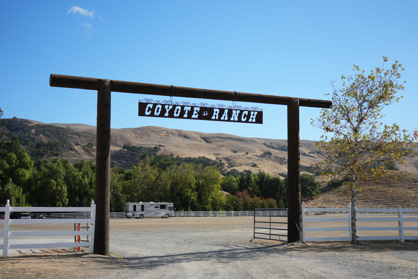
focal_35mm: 51
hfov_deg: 38.9
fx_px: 592
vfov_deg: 26.5
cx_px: 211
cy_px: 139
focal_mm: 50
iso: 320
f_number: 4.5
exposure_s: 1/1600
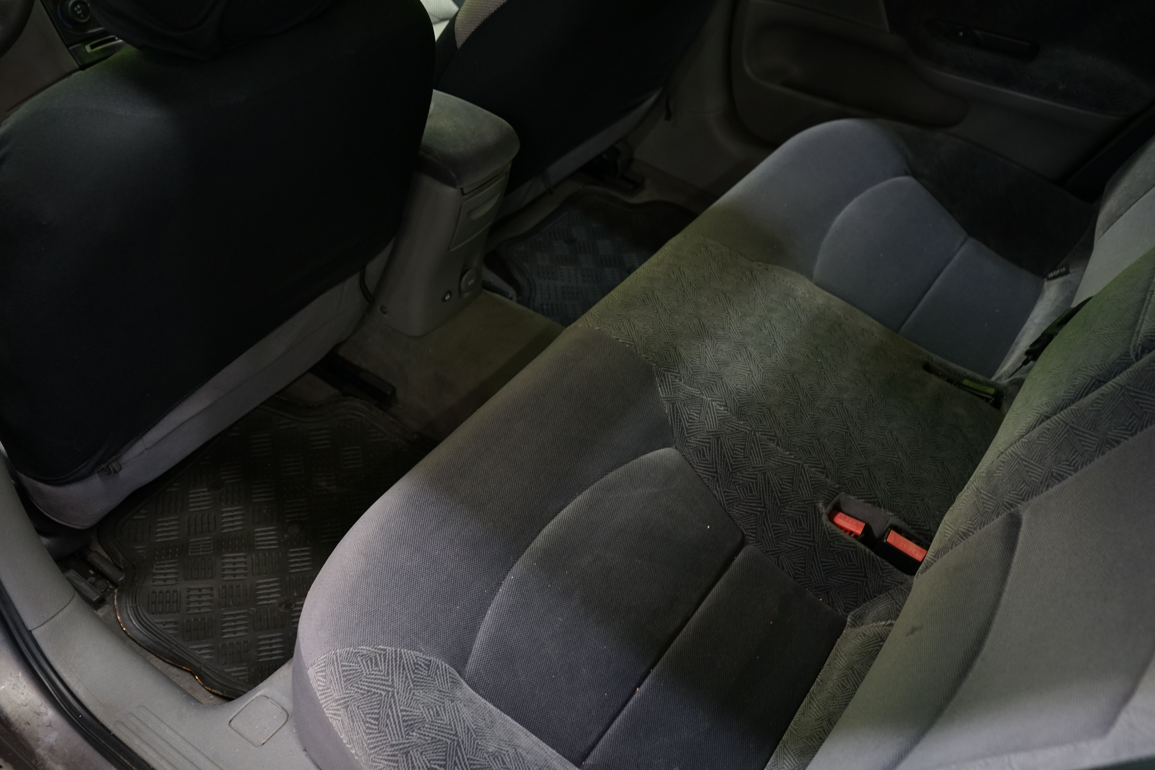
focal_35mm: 33
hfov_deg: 57.2
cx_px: 578
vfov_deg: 40.0
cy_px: 385
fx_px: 1059
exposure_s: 1/20
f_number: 5
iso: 1250
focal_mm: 33
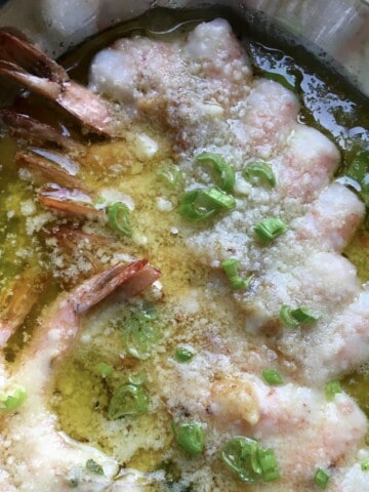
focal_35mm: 29
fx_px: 412
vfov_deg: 61.7
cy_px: 246
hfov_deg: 48.2
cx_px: 184
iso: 40
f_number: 2.2
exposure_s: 1/33
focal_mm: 4.15
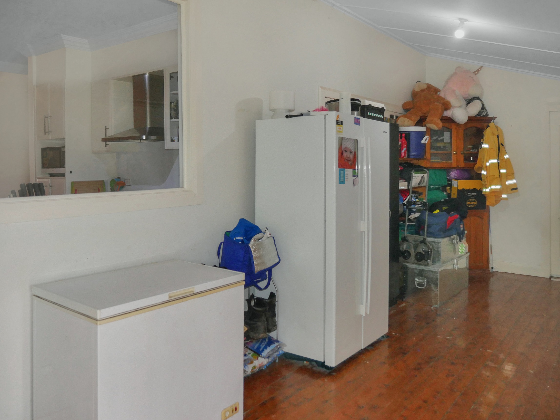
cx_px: 280
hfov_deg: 63.4
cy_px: 210
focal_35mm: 28
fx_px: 453
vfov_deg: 49.8
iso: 800
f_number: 3.5
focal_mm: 14
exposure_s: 1/60
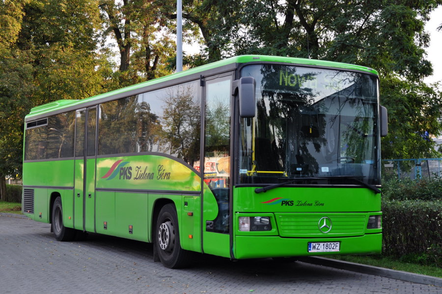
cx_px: 221
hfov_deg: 31.9
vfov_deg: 21.5
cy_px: 147
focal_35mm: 63
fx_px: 773
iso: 220
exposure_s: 1/60
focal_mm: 42
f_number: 8
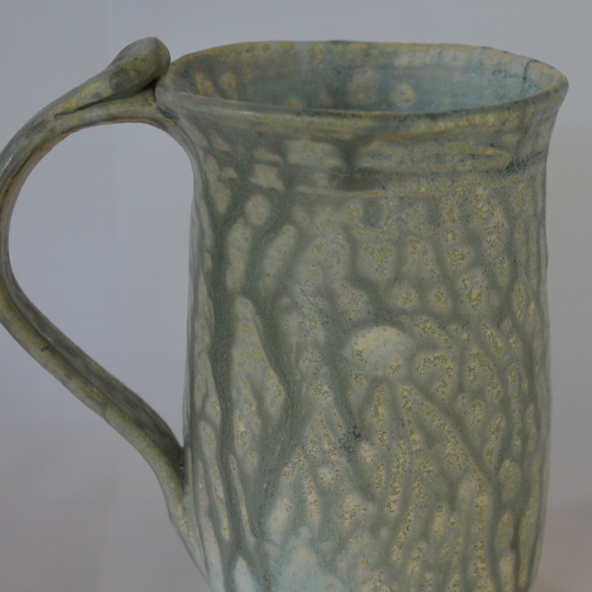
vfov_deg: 17.6
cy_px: 325
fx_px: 1916
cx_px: 423
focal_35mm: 99
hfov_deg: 17.5
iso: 400
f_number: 5.3
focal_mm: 40
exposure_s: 1/80
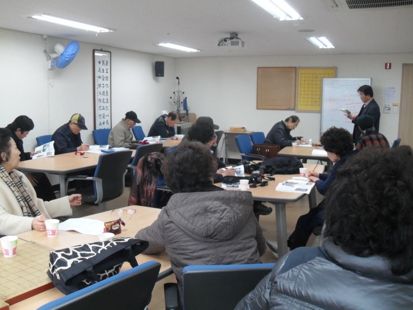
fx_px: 418
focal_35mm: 35
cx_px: 206
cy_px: 155
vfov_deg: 40.7
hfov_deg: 52.6
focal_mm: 6.2
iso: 160
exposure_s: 1/30
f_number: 2.8
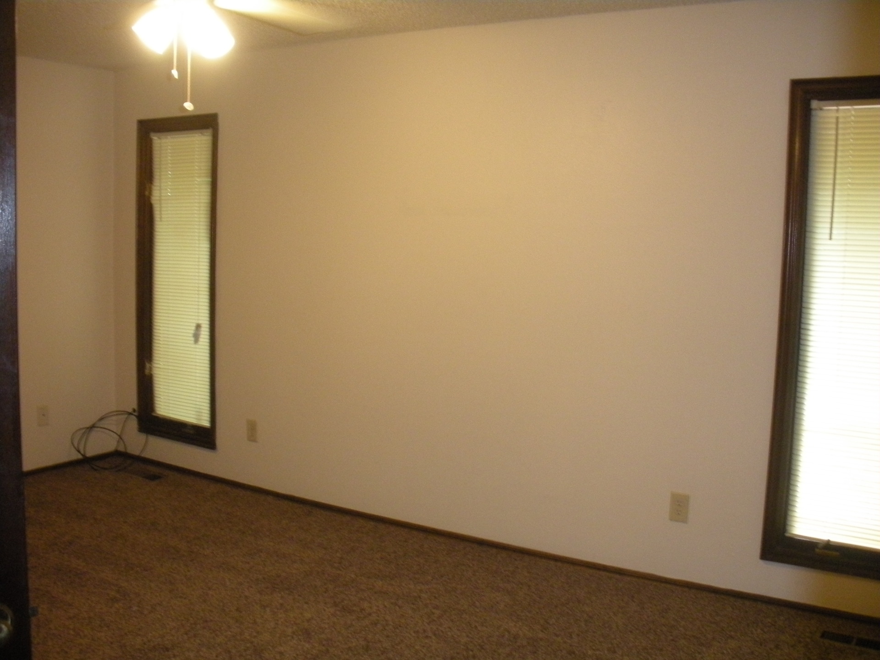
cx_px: 440
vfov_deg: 40.7
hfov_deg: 52.6
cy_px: 330
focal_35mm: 35
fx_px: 890
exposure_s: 1/30
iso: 400
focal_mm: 6.3
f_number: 3.5
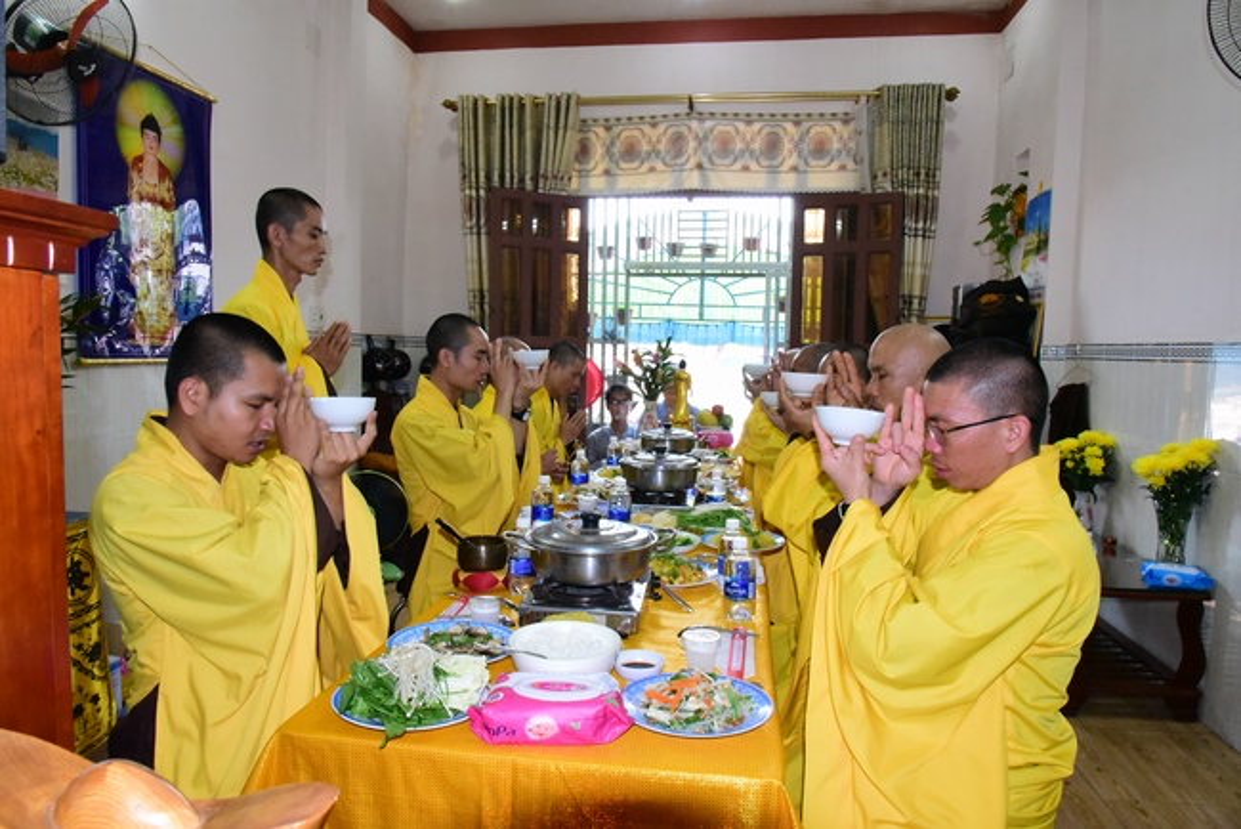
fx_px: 828
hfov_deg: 73.7
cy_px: 414
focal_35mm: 24
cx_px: 620
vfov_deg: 53.2
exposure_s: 1/100
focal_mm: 24
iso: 11400
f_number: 13
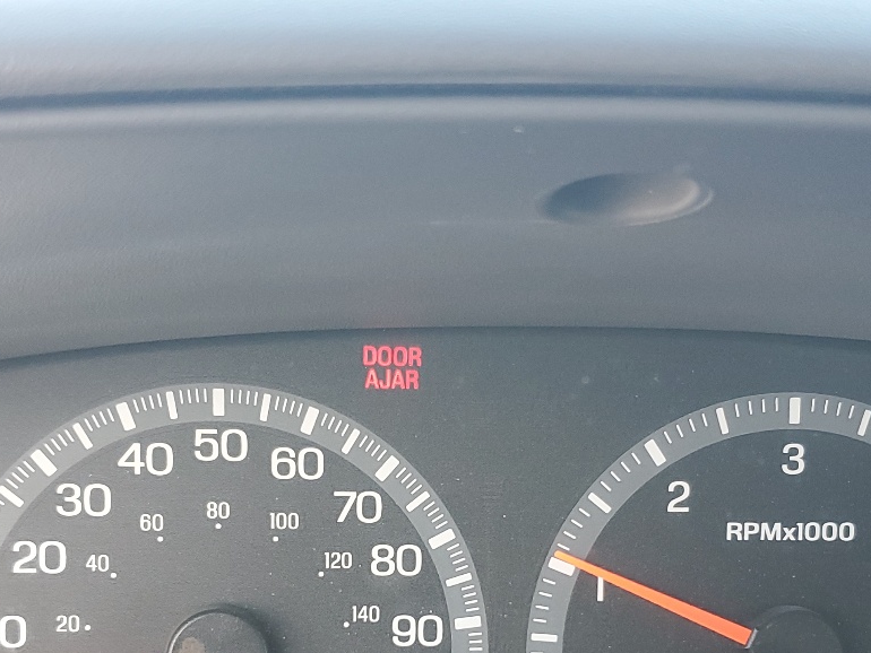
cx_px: 417
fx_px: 1359
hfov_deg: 35.5
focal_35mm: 54
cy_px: 624
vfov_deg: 25.9
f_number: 1.5
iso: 68
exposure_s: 1/120
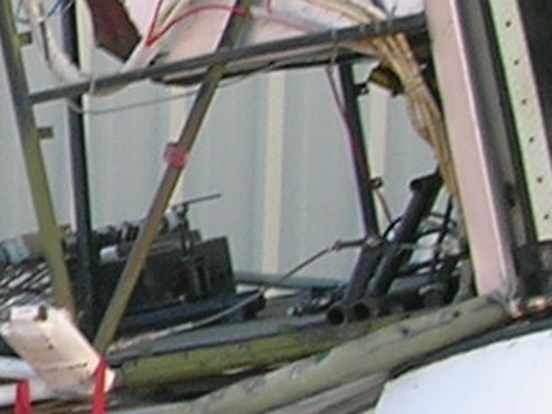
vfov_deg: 6.4
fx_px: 3698
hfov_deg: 8.3
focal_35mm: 232
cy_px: 241
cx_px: -336
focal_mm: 5.7
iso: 50
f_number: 4.9
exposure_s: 1/49.6
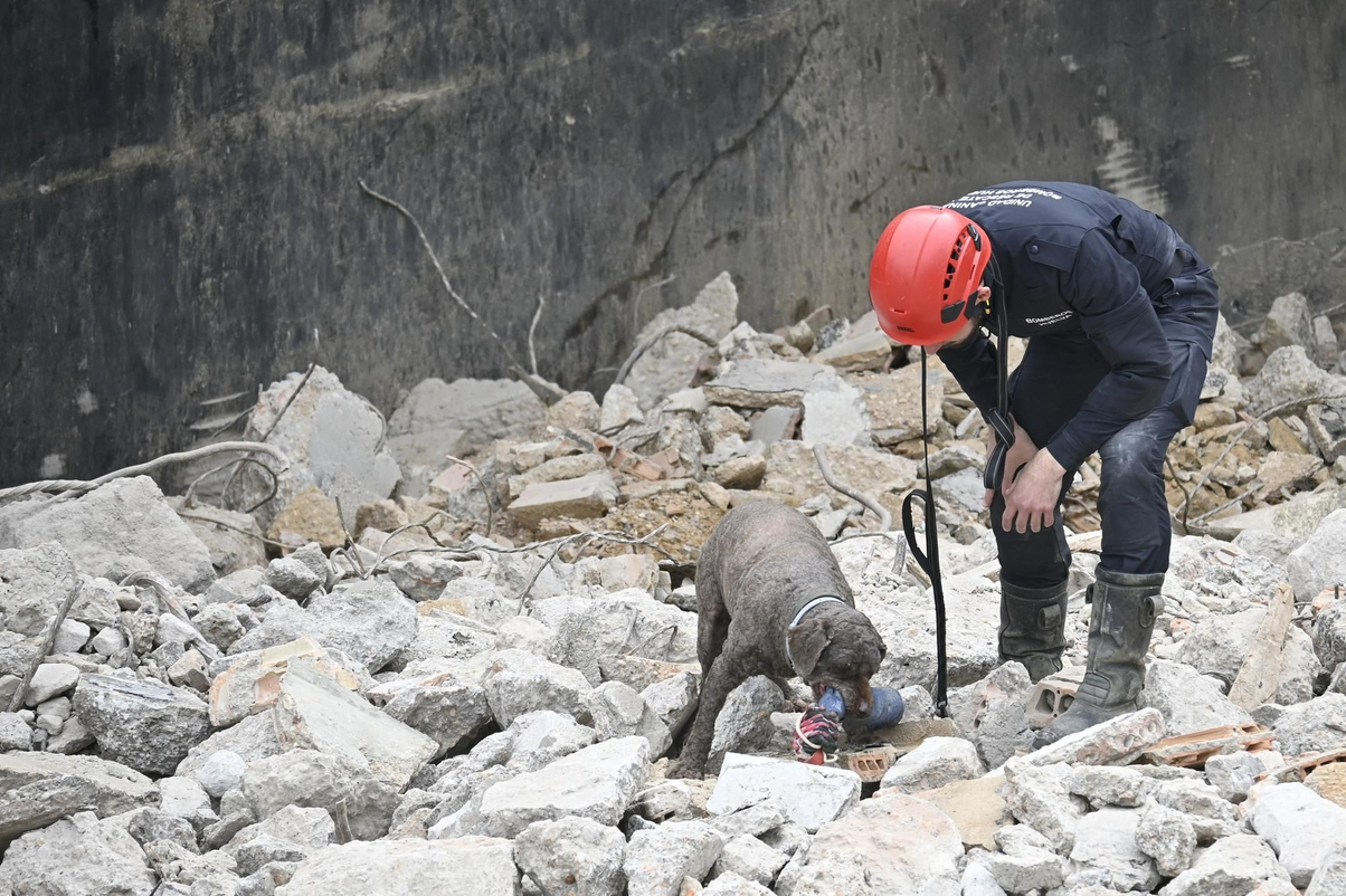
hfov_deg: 5.6
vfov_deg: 3.7
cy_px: 485
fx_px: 13779
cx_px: 875
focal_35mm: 369
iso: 320
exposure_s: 1/320
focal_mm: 185
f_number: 5.6
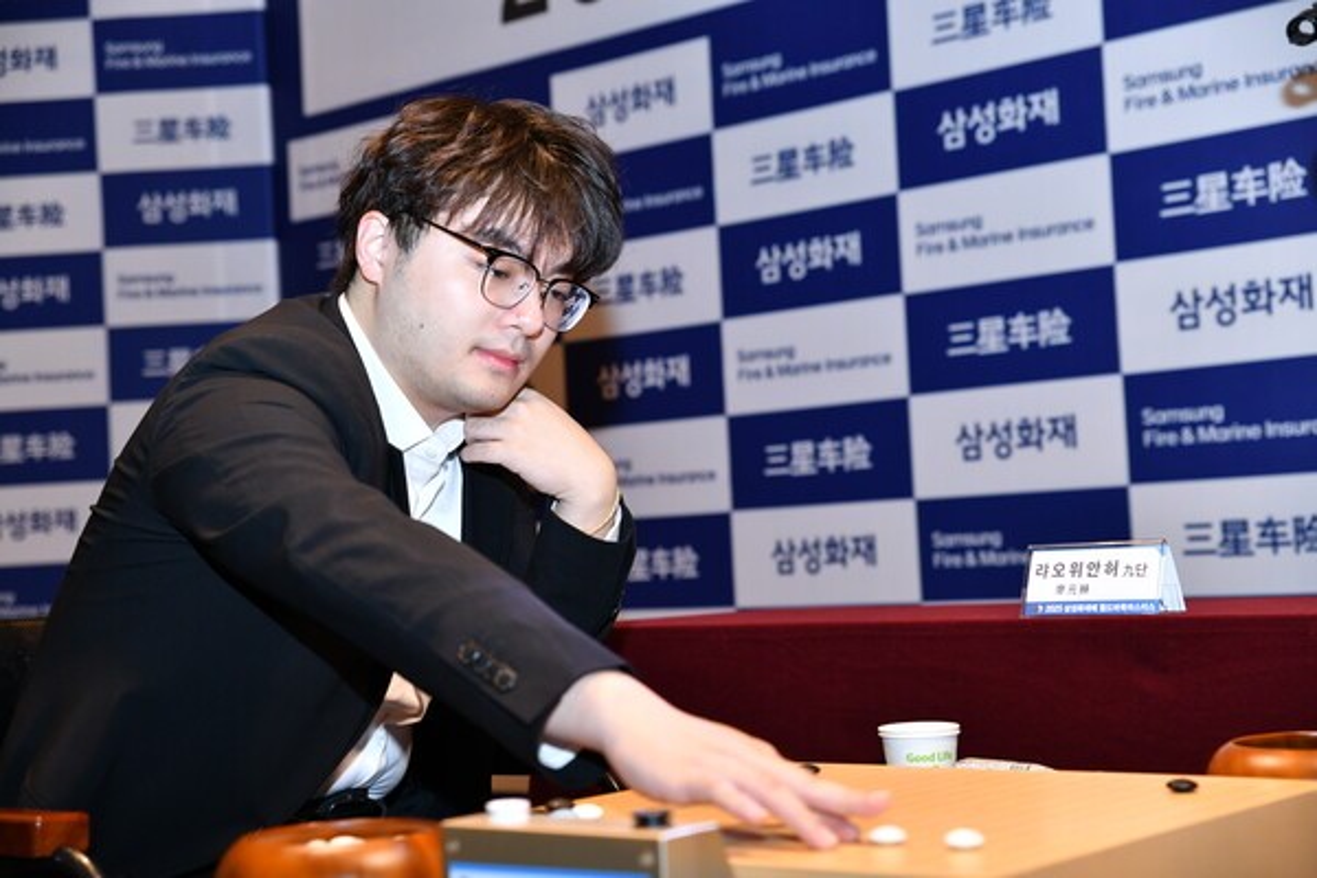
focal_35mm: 60
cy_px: 439
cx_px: 658
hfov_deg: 33.4
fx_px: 2195
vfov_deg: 22.6
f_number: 3.5
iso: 1250
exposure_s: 1/100
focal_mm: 60
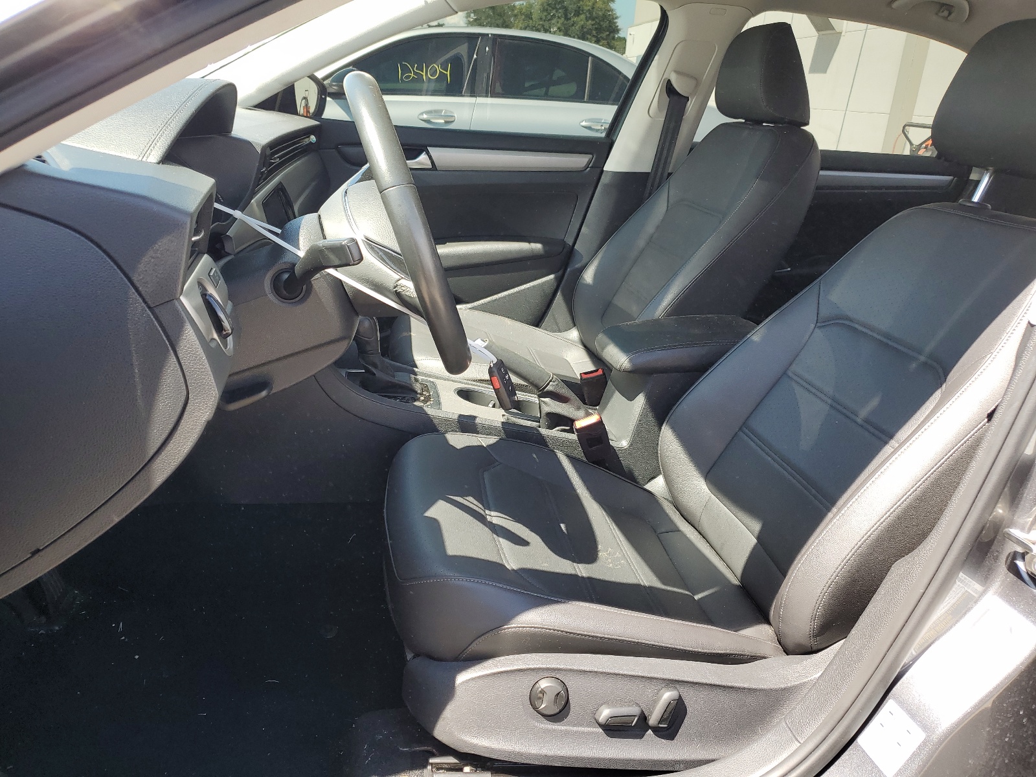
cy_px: 388
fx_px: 778
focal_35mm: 26
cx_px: 518
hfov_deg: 67.3
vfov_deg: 53.1
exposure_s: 1/357
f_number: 1.5
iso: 50
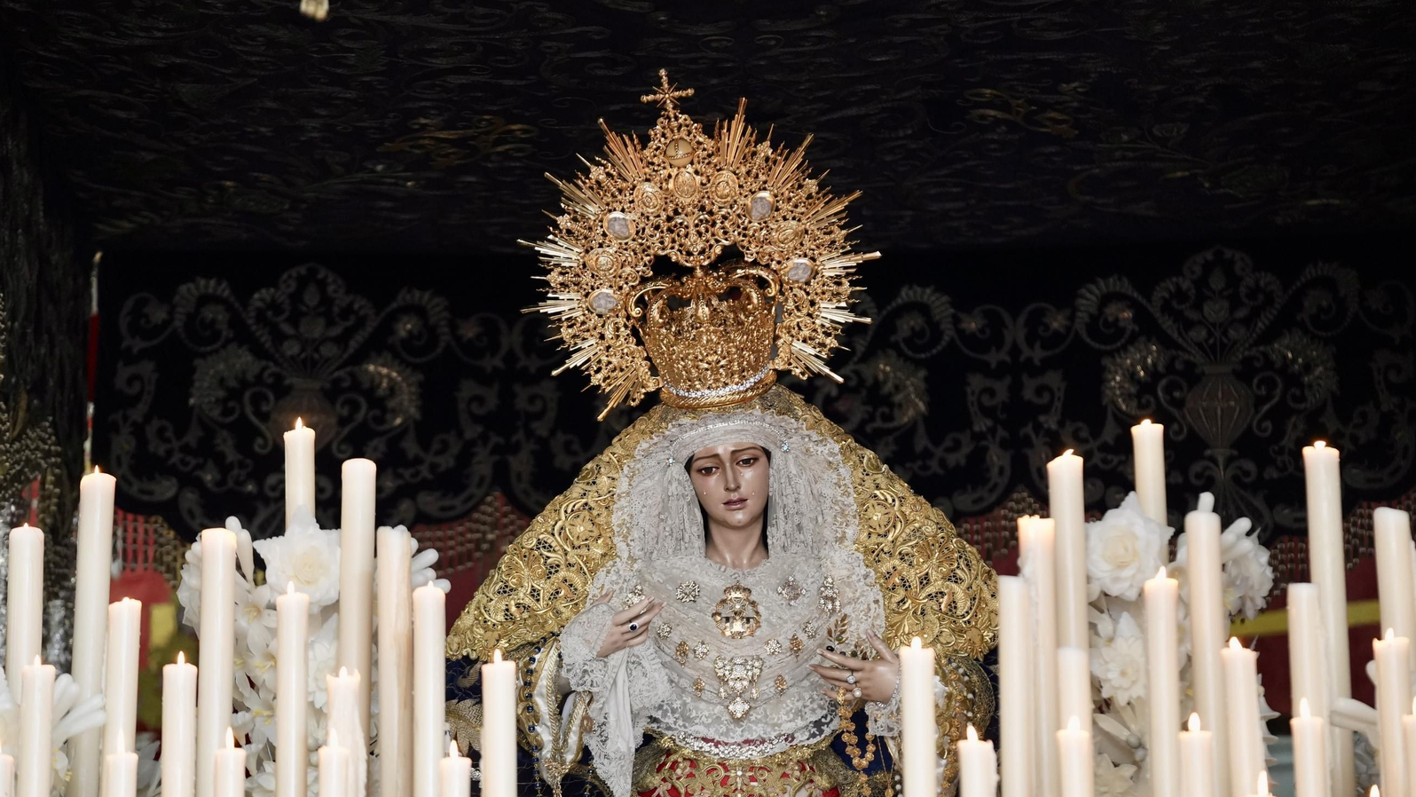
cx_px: 708
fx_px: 6346
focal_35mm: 169
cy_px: 426
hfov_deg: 12.7
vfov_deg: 7.2
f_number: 2.8
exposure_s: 1/200
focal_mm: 161
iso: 2000
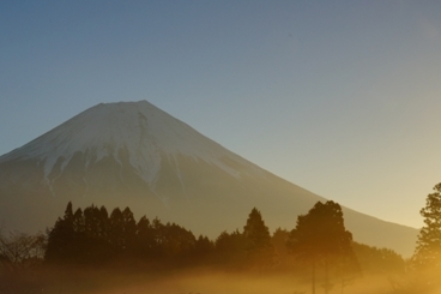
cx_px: 129
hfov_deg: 23.2
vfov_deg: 15.6
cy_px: 248
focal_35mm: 87
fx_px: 1065
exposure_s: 1/30
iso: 100
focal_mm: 50
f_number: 22
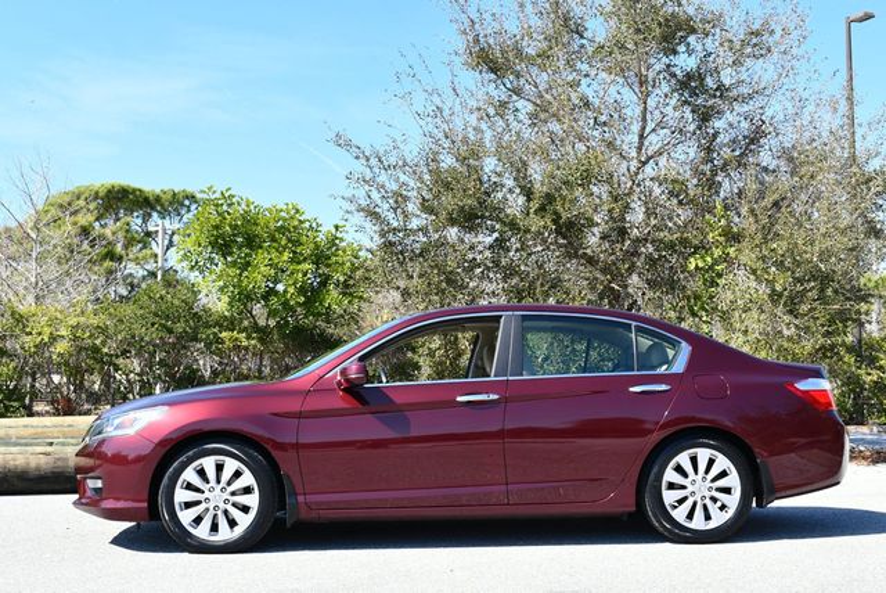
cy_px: 296
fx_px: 1084
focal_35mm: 44
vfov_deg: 30.6
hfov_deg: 44.5
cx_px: 443
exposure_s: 1/250
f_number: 8
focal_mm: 22
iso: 200
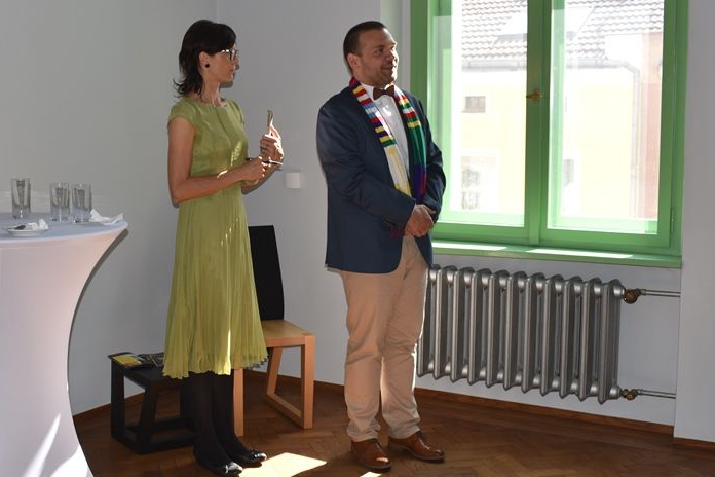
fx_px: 1053
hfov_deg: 37.0
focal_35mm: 53
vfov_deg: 25.5
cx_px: 225
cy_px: 219
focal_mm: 24
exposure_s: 1/125
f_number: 5.6
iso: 140
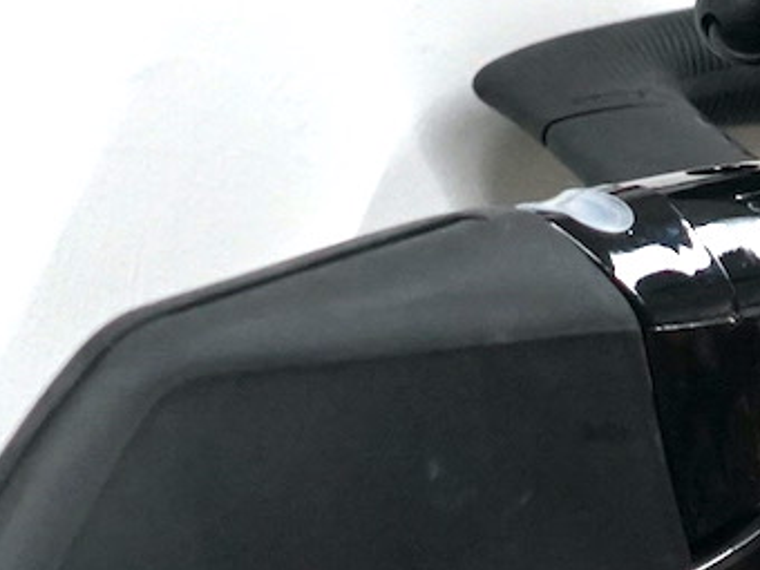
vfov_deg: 7.4
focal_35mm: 196
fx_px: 4303
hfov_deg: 10.1
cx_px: 541
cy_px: 952
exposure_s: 1/160
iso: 2000
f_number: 4
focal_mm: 33
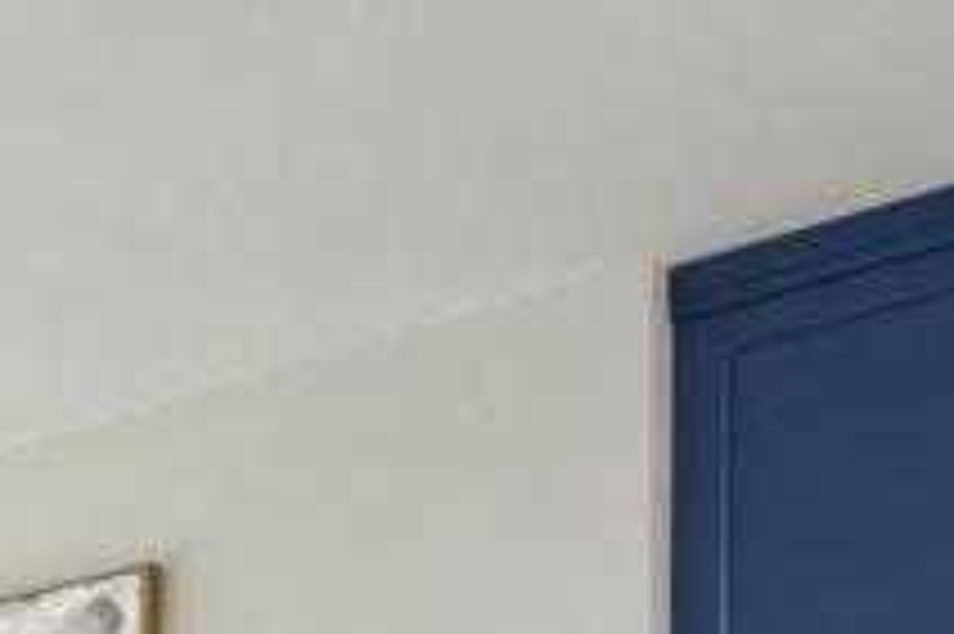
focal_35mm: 95
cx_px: -1953
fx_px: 2515
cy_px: 1475
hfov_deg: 11.3
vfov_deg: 11.9
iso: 320
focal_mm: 14
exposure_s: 1/25
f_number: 13
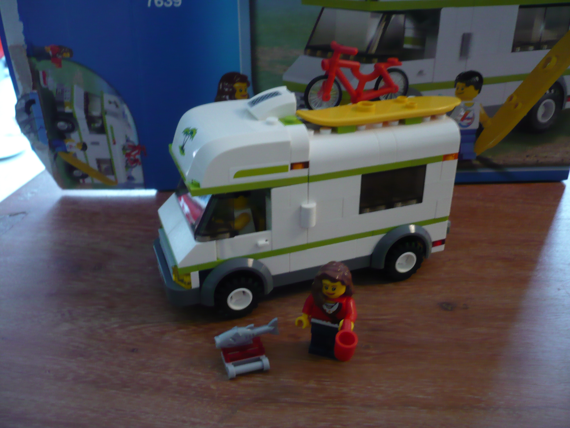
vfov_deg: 40.7
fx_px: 576
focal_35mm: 35
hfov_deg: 52.6
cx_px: 285
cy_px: 214
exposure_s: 1/8
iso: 200
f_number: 2.8
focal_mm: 5.8
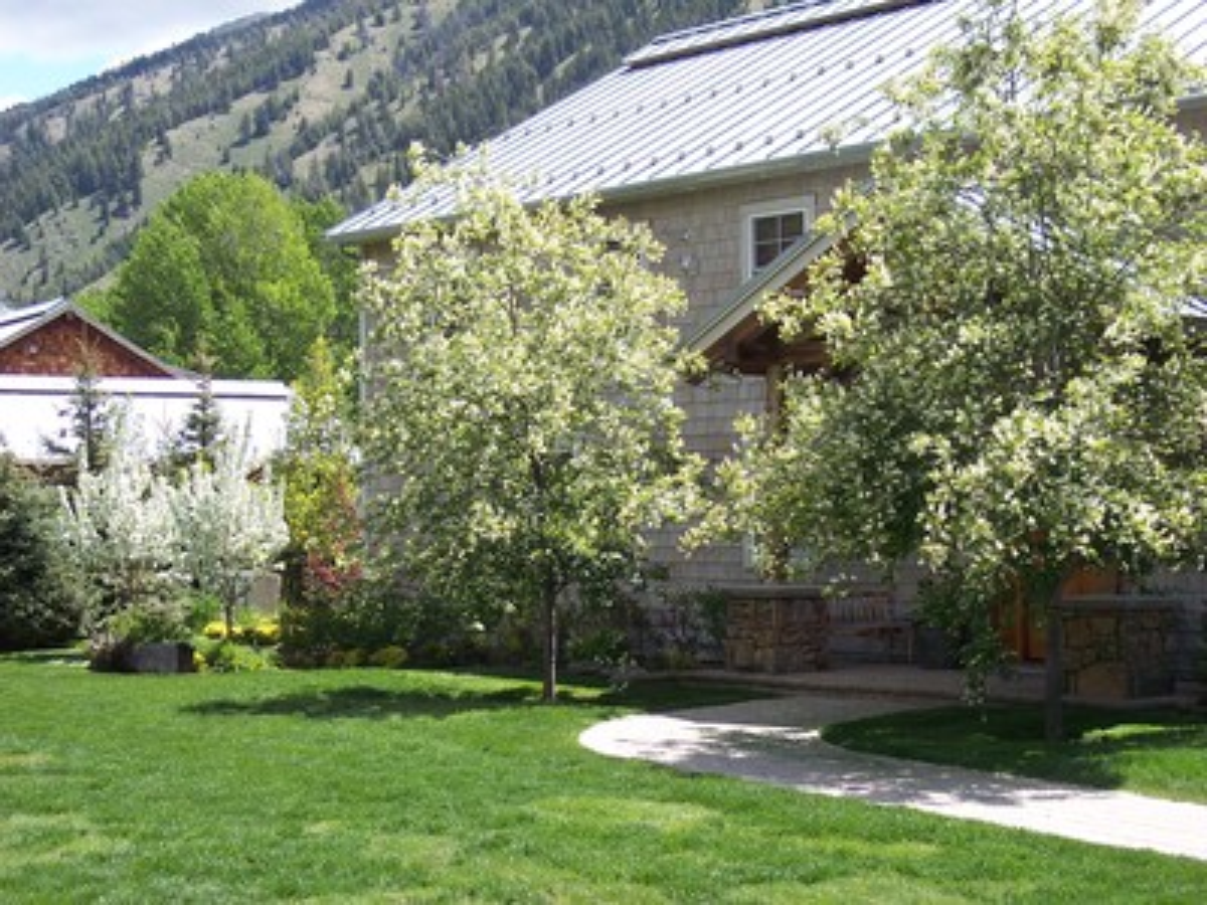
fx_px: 2266
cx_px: 604
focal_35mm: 65
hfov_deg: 29.8
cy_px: 452
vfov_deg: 22.6
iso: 100
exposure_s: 1/350
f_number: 4
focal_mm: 13.3
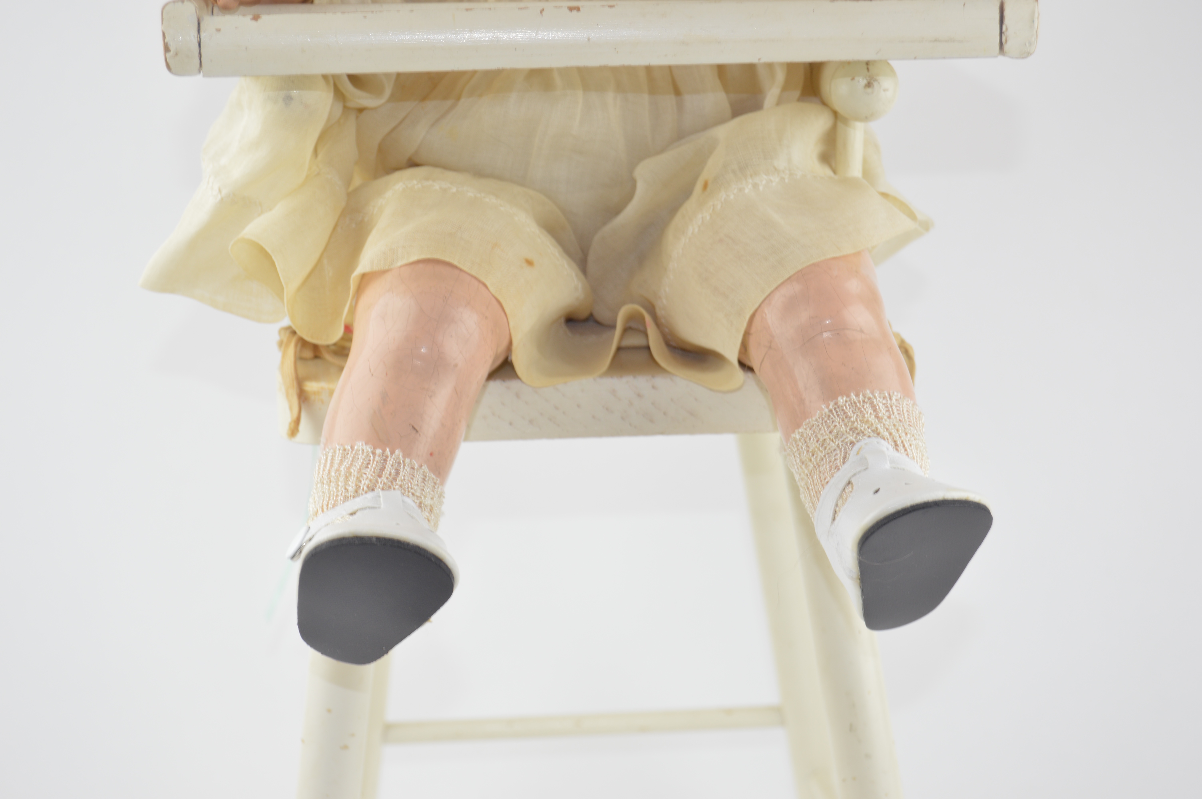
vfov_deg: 17.5
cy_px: 400
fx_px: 2602
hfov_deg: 26.0
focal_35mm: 78
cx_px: 601
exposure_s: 1/25
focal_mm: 52
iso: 100
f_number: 6.3
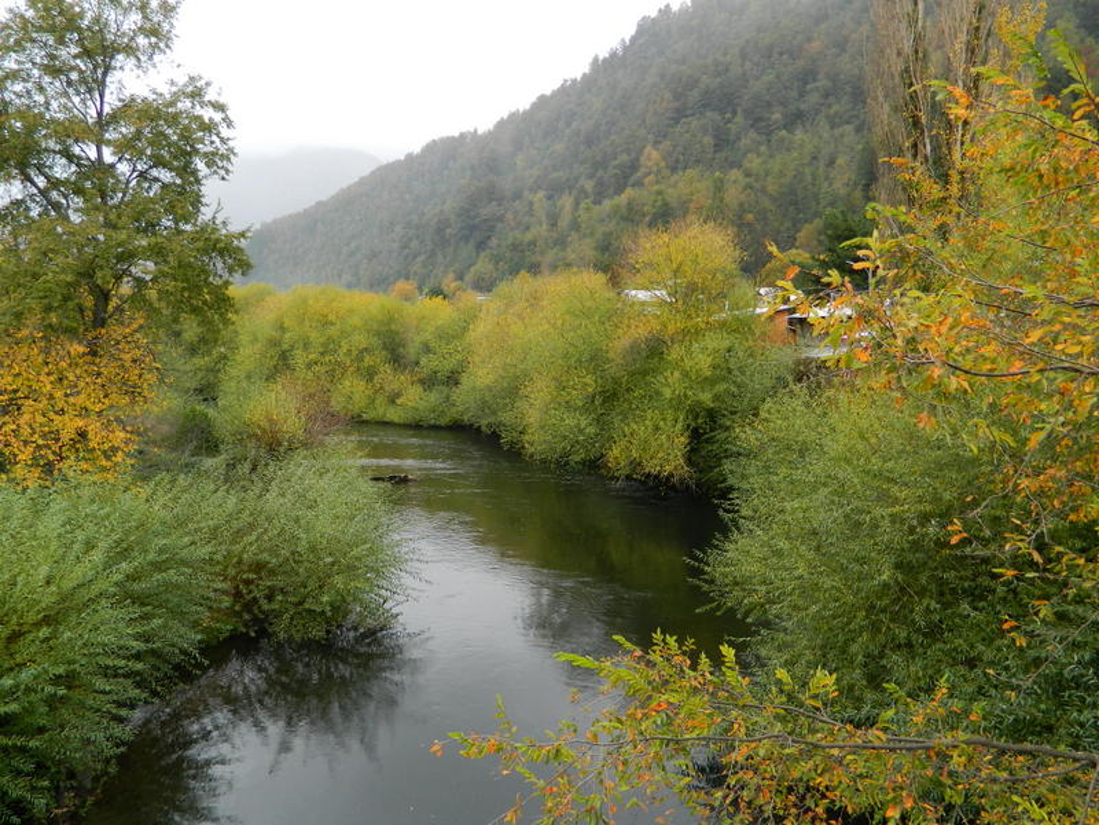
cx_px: 550
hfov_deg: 63.4
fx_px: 889
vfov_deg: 49.7
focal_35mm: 28
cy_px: 412
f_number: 3.2
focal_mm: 5.1
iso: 80
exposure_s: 1/80
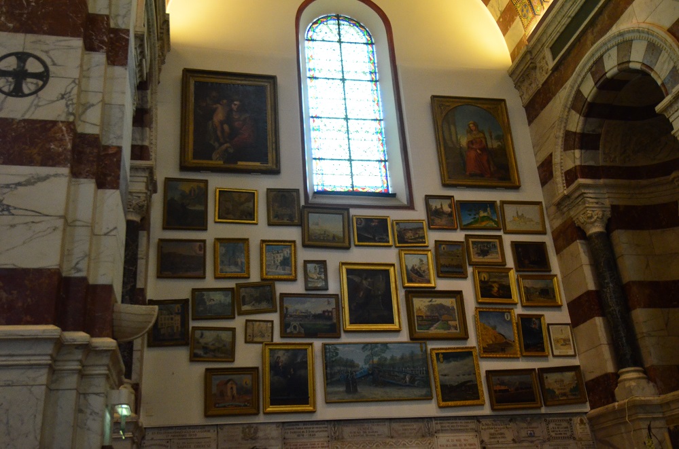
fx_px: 677
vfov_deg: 36.7
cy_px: 224
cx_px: 340
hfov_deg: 53.2
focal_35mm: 36
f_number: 4.5
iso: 3200
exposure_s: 1/200
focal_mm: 24
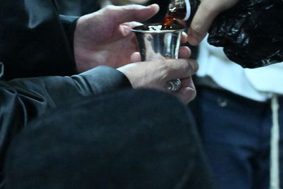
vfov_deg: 7.2
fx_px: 1478
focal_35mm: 188
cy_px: -108
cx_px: 144
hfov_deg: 10.9
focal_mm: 54
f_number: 4
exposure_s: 1/200
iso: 6400
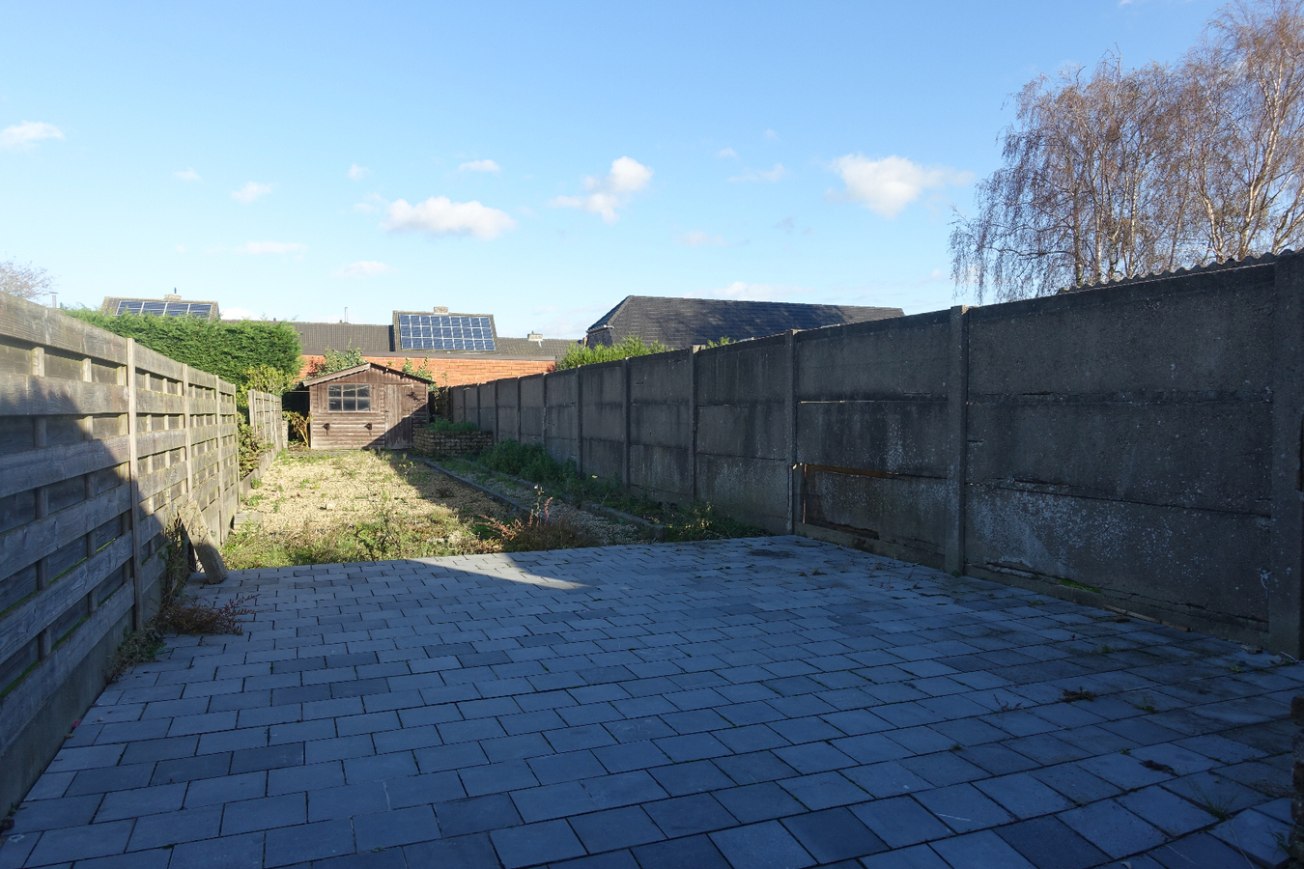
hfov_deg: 73.7
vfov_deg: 53.1
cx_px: 652
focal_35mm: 24
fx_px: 869
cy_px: 434
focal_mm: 8.8
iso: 125
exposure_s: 1/500
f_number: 4
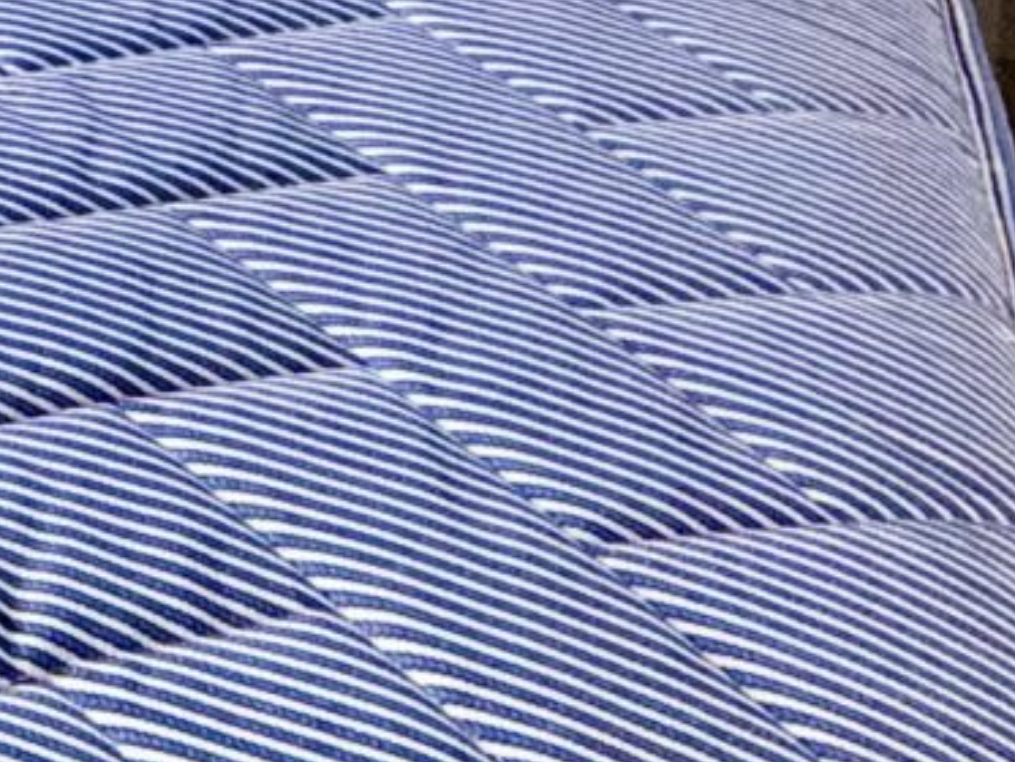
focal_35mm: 96
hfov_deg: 15.0
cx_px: -1230
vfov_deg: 12.5
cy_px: -1007
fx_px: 2816
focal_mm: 2.22
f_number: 2.2
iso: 200
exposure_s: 1/99
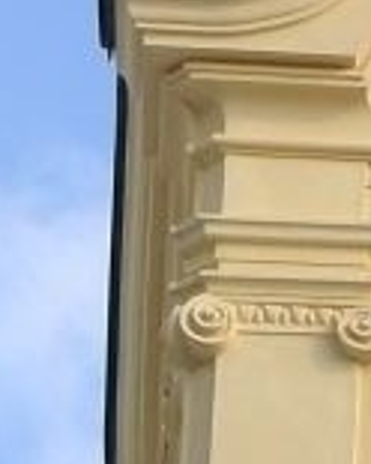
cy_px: -245
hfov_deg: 3.1
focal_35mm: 505
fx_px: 6931
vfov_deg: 3.8
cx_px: 622
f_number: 4
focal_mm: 20.74
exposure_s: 1/412
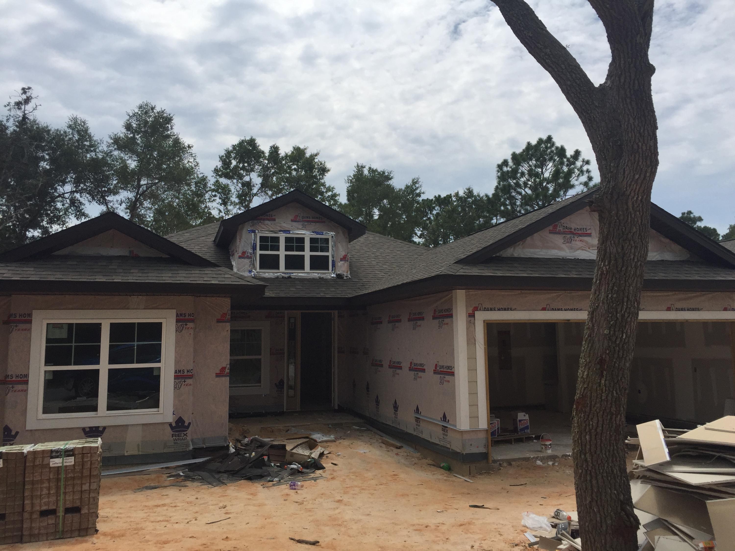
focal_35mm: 29
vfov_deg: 48.2
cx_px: 368
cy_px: 276
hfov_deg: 61.7
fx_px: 616
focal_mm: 4.15
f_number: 2.2
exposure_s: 1/5650
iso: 32
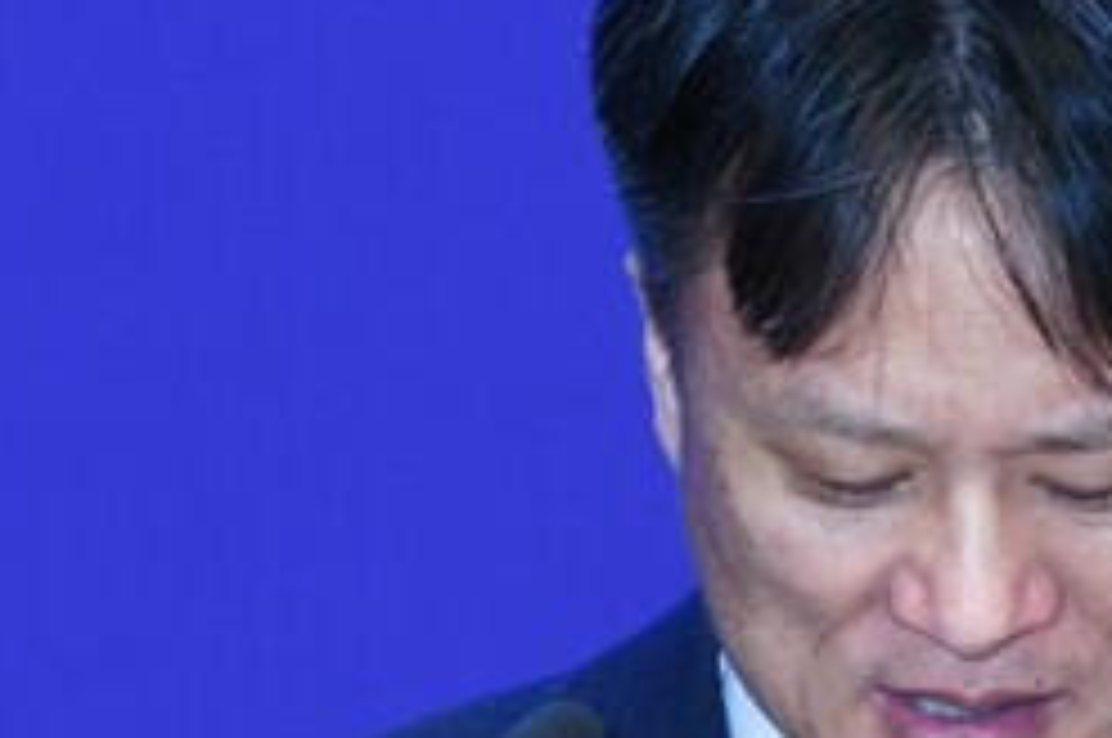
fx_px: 17059
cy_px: 958
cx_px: 963
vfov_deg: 2.5
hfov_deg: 3.7
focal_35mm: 553
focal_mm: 95
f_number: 6.3
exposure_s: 1/60.2
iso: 500
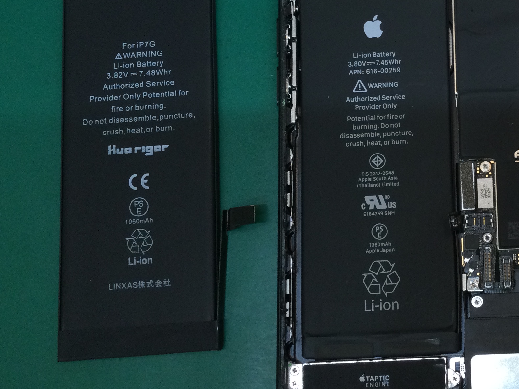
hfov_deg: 28.7
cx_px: 494
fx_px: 960
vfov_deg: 22.8
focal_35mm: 64
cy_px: 115
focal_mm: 3.3
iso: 50
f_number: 2.4
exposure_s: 1/33
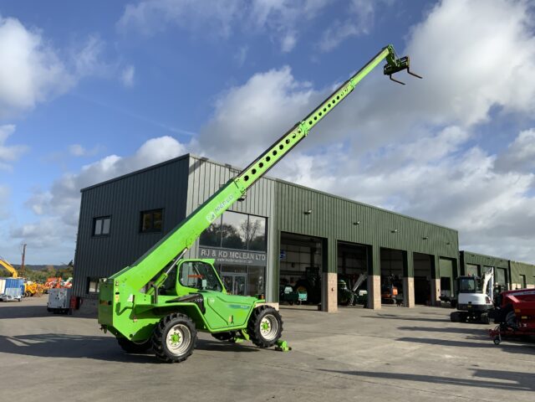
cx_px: 268
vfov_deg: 48.2
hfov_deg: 61.7
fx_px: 448
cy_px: 201
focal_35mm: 29
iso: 20
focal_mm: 3
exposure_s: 1/2320
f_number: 1.8
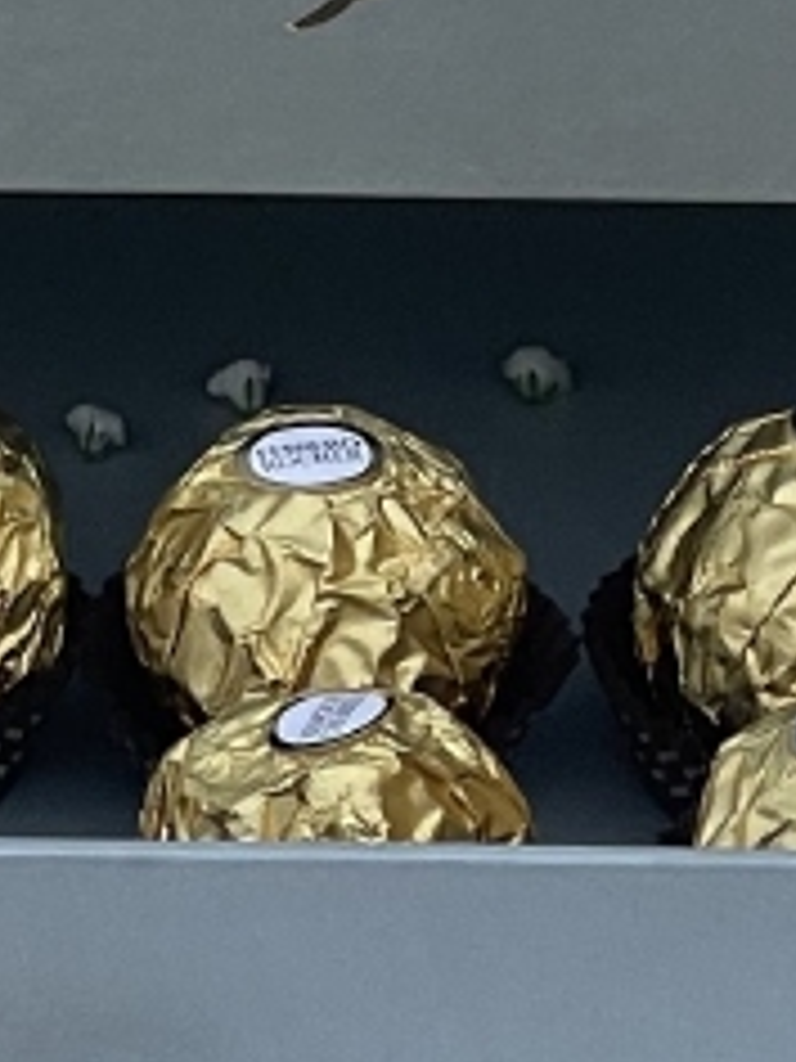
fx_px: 12479
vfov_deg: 4.7
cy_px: -1593
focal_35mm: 407
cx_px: 70
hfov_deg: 3.7
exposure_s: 1/286
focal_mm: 7.5
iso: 20
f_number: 2.2
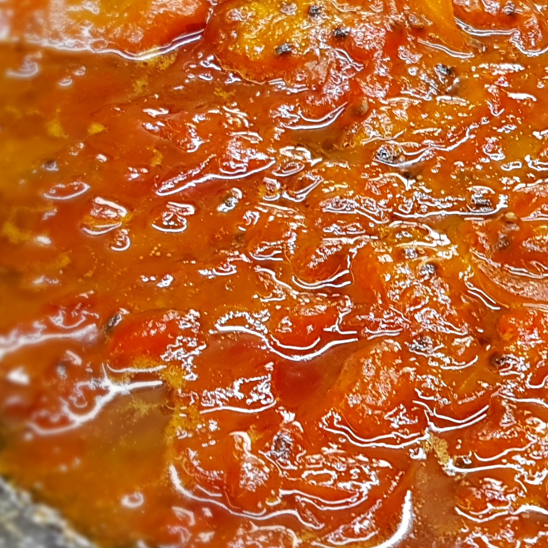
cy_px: 189
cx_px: 498
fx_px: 1325
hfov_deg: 22.8
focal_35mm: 74
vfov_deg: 23.3
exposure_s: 1/50
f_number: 1.7
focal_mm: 4.2
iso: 200
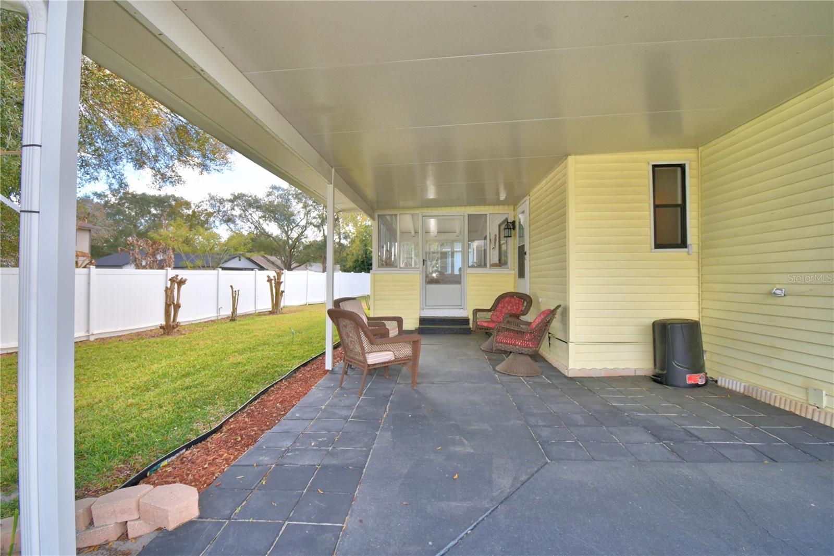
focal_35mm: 17
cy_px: 278
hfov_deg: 93.3
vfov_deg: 70.4
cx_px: 417
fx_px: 394
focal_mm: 11.5
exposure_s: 1/160
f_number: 4.8
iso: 100
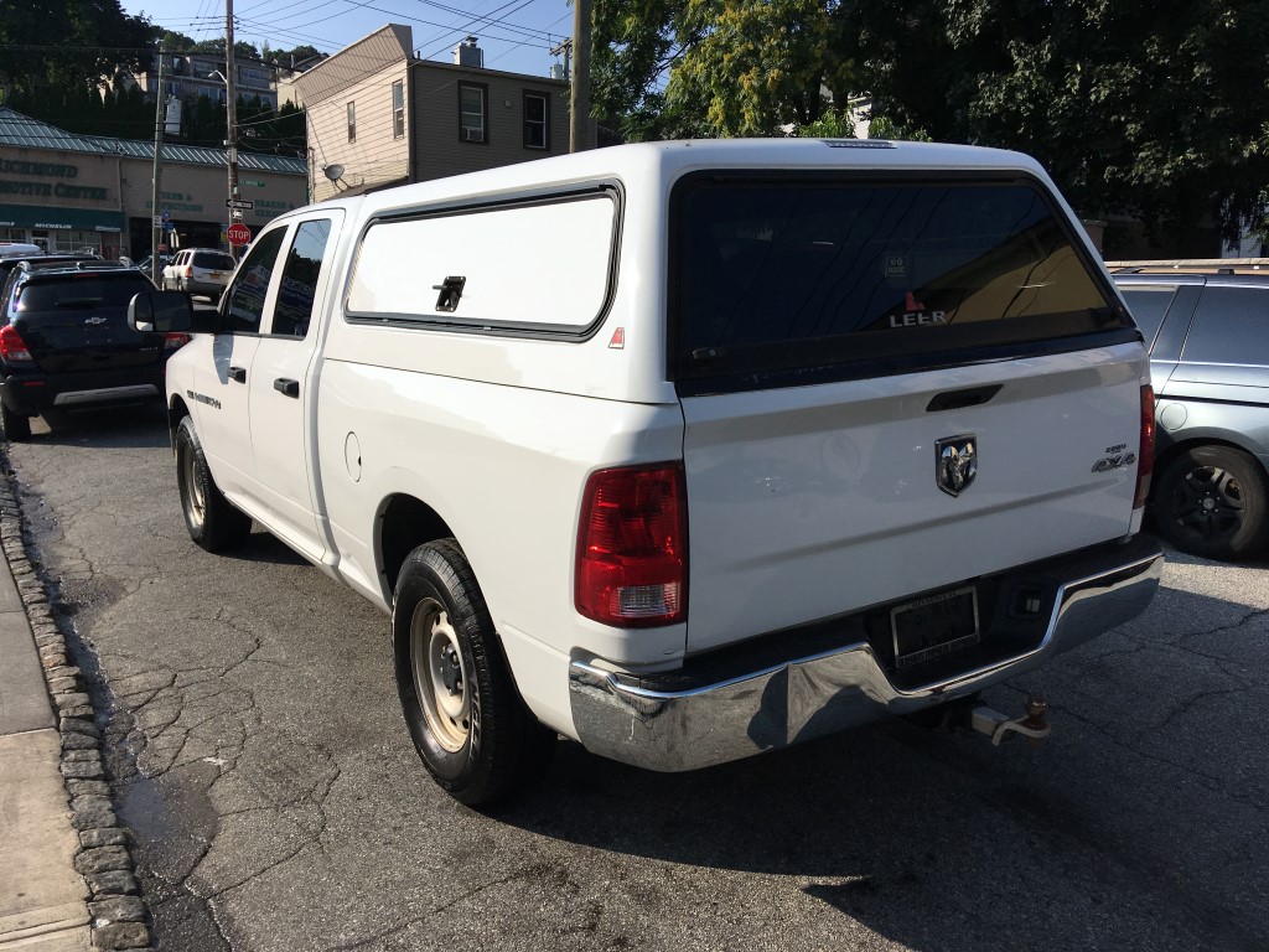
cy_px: 476
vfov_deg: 48.2
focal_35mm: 29
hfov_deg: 61.7
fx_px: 1063
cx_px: 634
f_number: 2.2
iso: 25
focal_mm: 4.15
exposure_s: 1/2198
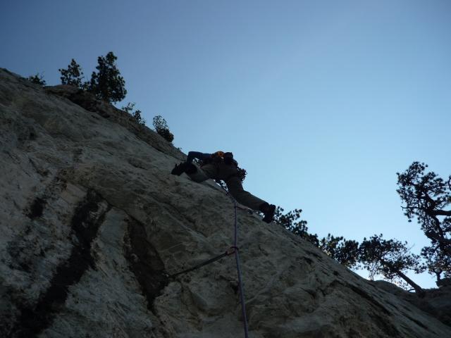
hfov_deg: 55.4
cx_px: 226
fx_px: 430
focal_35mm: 33
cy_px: 169
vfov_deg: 42.9
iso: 100
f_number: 8
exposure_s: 1/320
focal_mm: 5.5
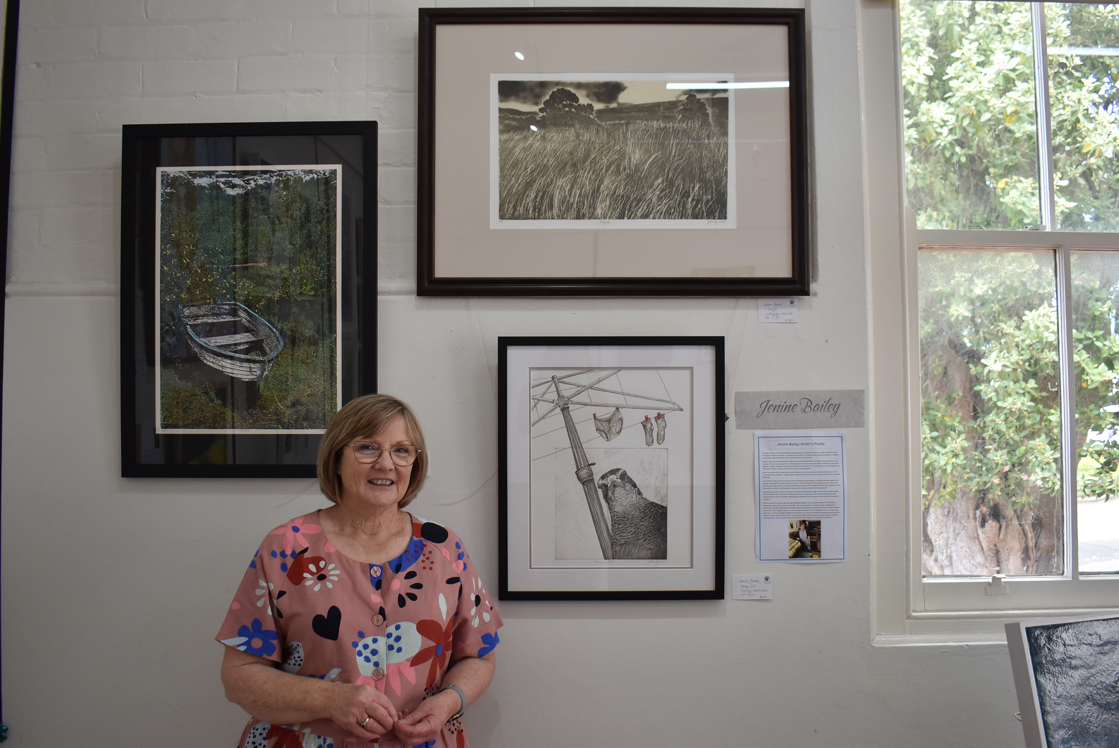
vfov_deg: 41.8
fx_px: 980
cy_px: 374
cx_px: 560
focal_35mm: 32
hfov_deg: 59.5
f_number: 3.8
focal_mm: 21
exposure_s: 1/250
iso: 640
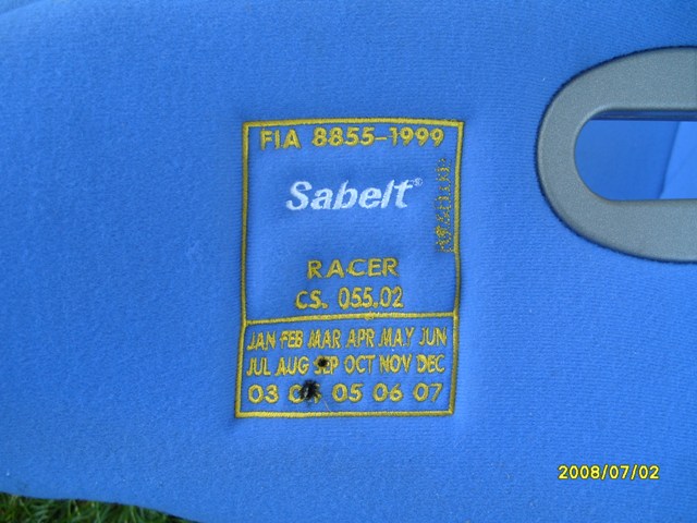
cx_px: 348
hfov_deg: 52.6
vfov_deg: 40.7
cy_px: 262
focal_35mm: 35
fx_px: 705
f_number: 3.1
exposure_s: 1/90
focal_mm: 7.8
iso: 80
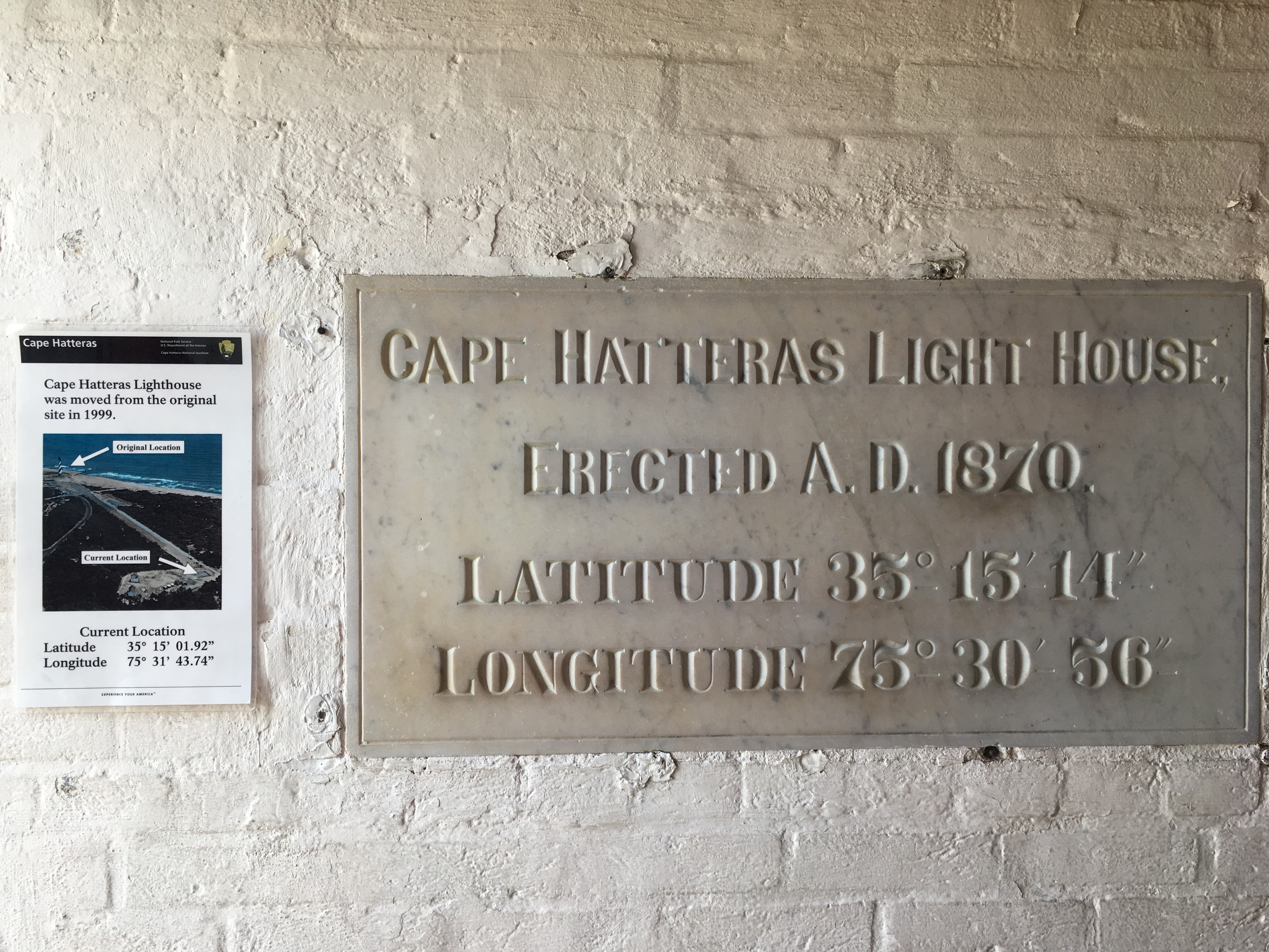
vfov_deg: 48.2
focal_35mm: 29
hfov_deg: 61.7
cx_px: 634
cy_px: 476
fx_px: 1063
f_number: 2.2
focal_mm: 4.15
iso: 32
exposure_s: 1/120
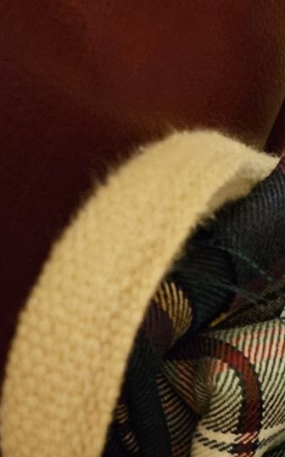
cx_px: 596
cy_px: 654
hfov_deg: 12.8
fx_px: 1082
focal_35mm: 87
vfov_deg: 20.8
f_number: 1.8
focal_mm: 5.4
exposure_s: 1/20
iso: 1250
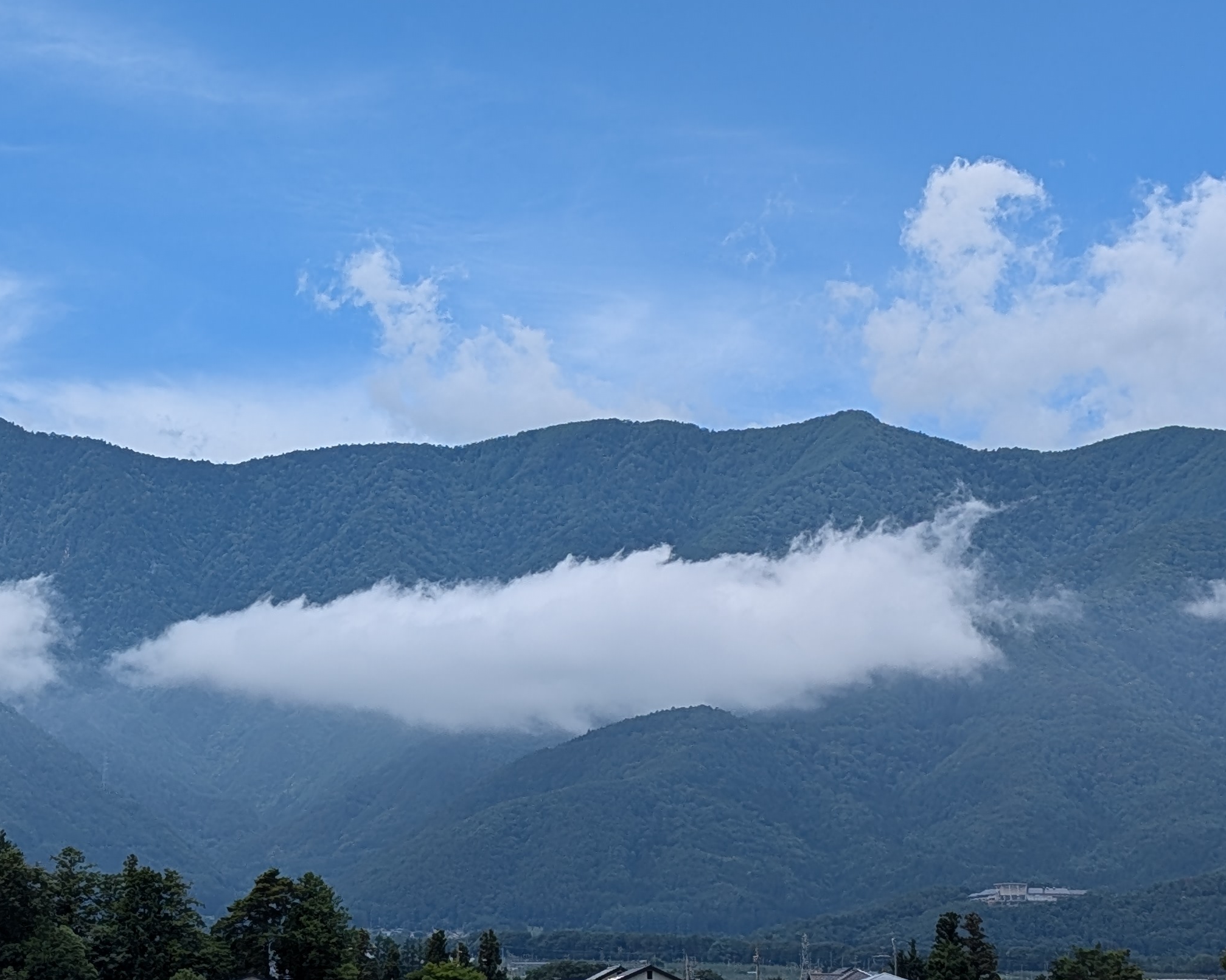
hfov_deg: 19.6
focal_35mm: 97
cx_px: 294
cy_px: 470
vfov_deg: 15.9
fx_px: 3520
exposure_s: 1/1984
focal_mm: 6.9
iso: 22
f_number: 1.68
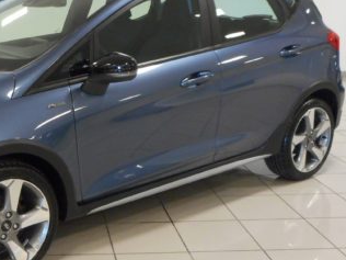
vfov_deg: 26.6
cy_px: 126
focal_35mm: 55
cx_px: 53
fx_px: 550
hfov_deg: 33.6
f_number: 3.7
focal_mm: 4.5
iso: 400
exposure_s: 1/8
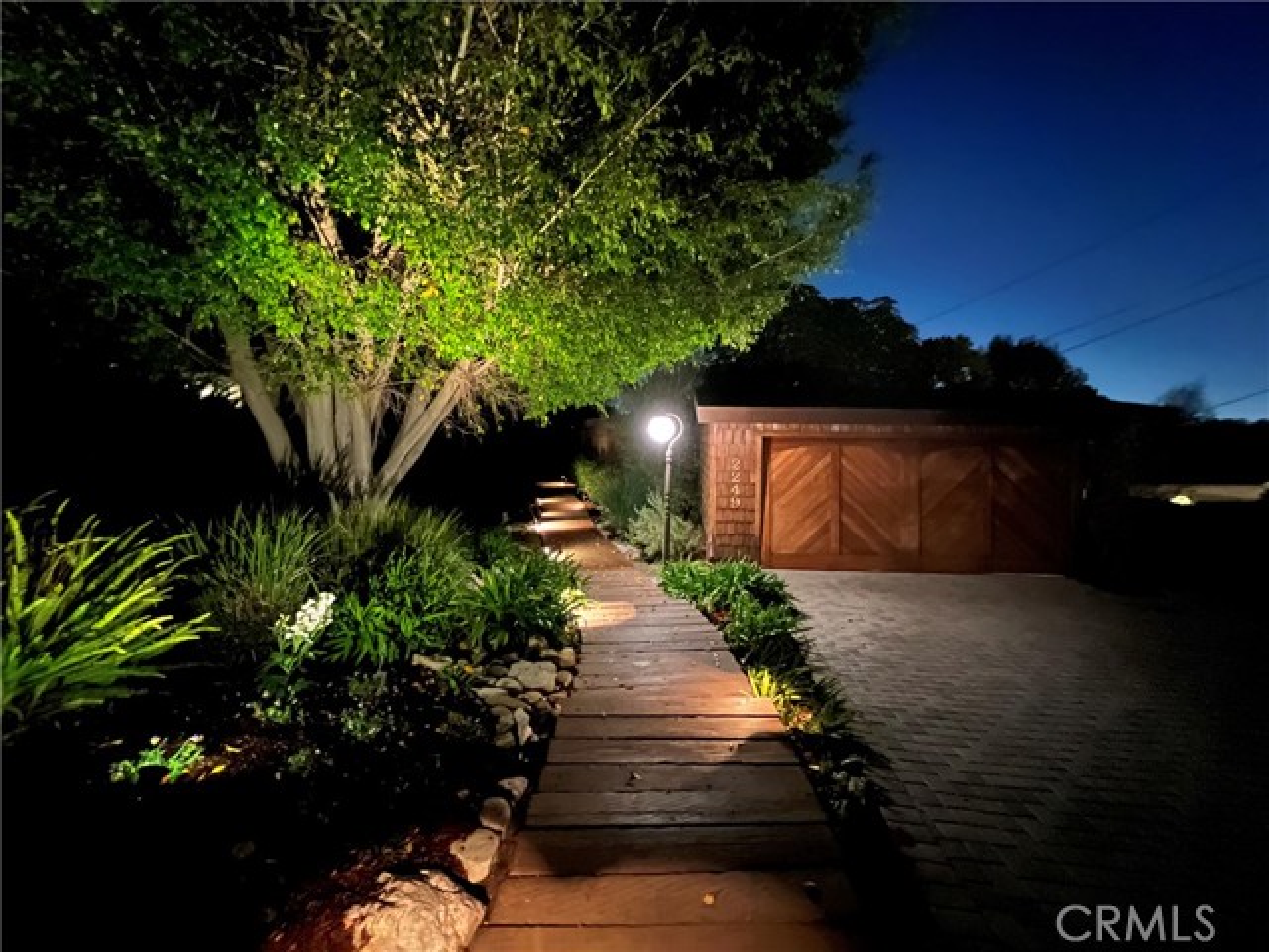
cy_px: 476
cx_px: 634
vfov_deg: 89.9
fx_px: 477
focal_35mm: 13
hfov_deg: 106.2
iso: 2000
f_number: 1.8
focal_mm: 1.57
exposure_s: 1/4
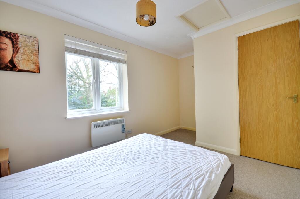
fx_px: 125
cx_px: 150
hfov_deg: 100.5
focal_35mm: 15
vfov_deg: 77.1
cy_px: 100
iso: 200
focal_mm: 10
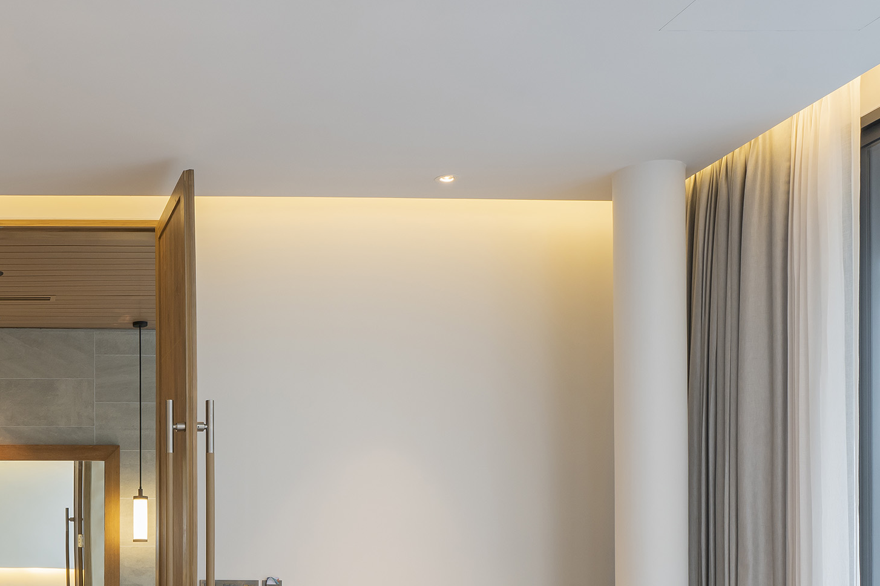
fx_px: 953
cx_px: 16
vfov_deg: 31.5
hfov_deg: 43.2
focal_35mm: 39
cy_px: 589
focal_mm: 16
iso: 250
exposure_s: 1/2
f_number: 13
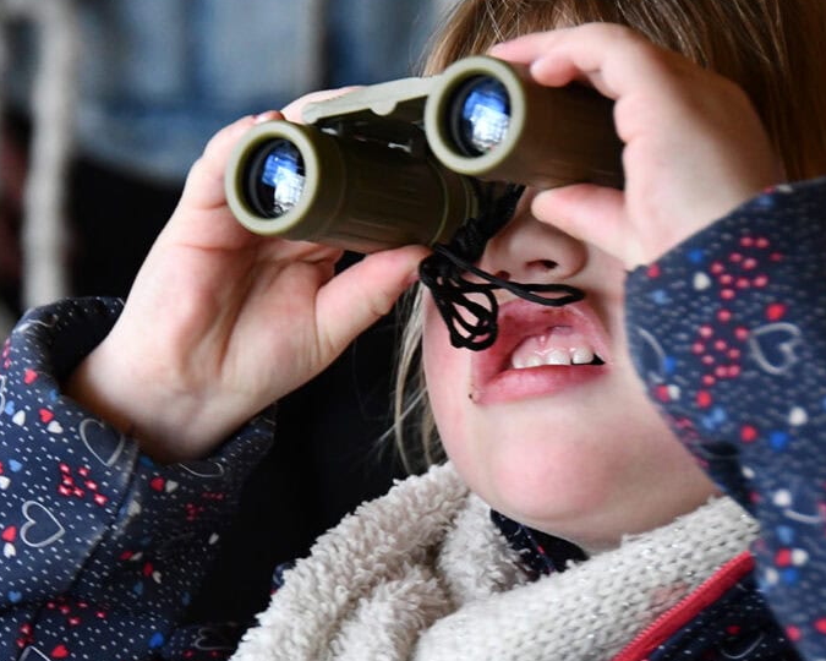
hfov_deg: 7.4
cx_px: 241
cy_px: 414
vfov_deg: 5.9
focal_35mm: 262
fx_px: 6405
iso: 3200
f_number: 5.3
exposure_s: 1/125
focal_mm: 105
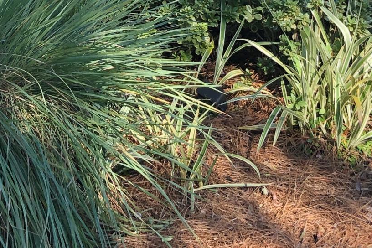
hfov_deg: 18.9
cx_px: 84
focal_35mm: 107
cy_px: -165
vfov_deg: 12.0
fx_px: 1106
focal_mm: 3.99
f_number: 1.8
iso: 20
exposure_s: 1/315
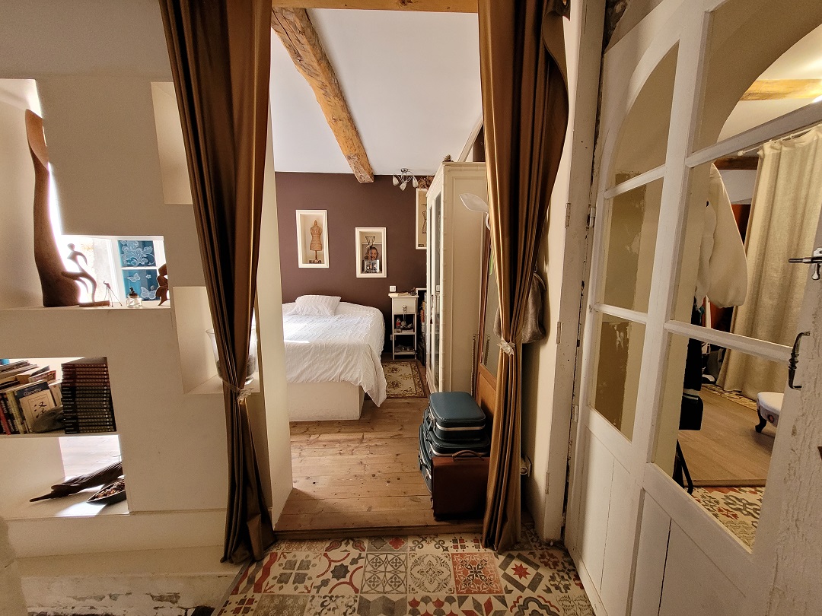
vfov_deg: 89.9
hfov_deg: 106.2
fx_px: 309
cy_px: 308
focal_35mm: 13
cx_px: 411
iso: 320
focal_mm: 1.74
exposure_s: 1/50
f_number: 2.2
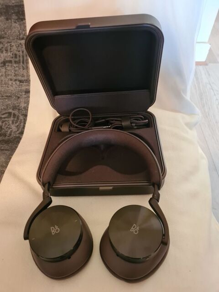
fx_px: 219
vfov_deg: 67.3
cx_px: 110
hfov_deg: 53.1
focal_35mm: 26
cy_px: 146
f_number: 1.8
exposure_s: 1/25
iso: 800
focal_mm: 5.4
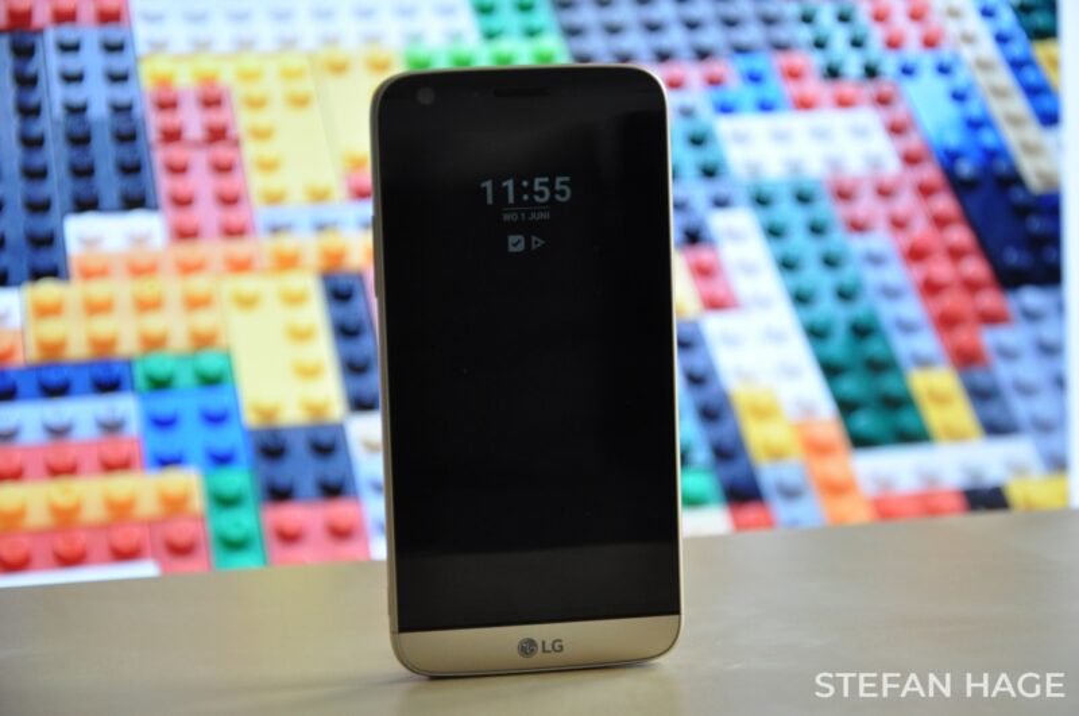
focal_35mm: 99
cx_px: 540
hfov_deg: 20.6
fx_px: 2963
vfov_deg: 13.8
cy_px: 358
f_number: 5.3
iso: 800
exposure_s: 1/40
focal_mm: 66
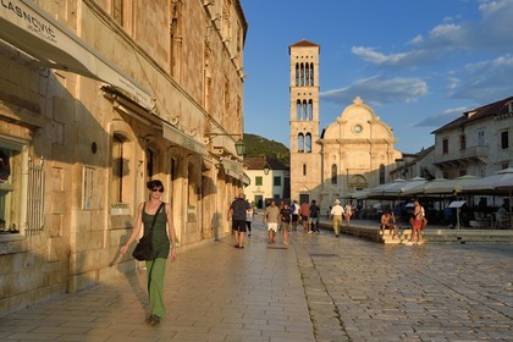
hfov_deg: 50.7
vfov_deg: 35.1
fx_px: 541
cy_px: 171
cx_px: 256
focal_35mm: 38
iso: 200
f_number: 8
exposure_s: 1/500
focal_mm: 38
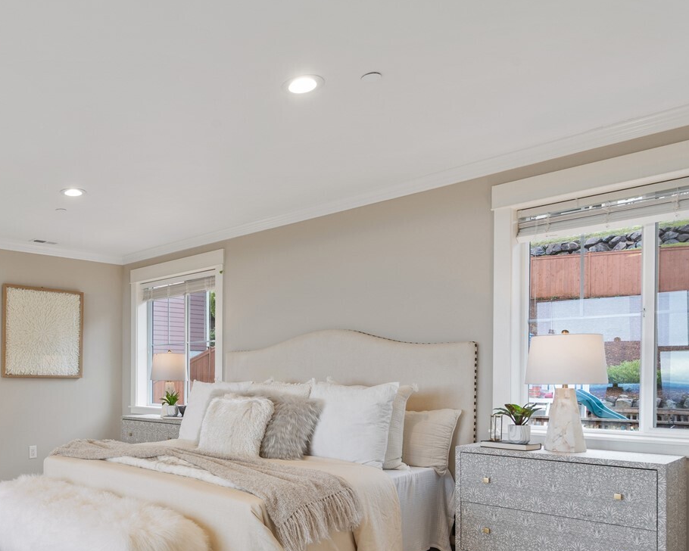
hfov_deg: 57.4
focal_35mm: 28
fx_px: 571
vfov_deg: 50.3
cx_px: 134
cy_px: 382
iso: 100
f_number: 11
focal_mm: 16
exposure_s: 1
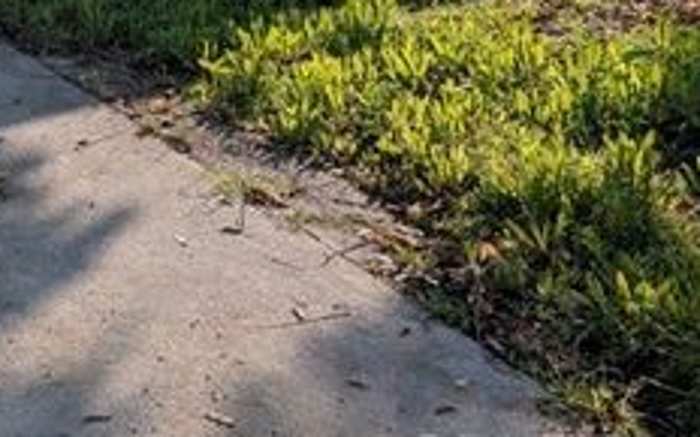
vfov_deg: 18.3
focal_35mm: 65
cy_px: -170
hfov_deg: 27.0
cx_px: -184
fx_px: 1240
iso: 19
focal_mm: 6.9
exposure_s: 1/2924
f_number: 1.68
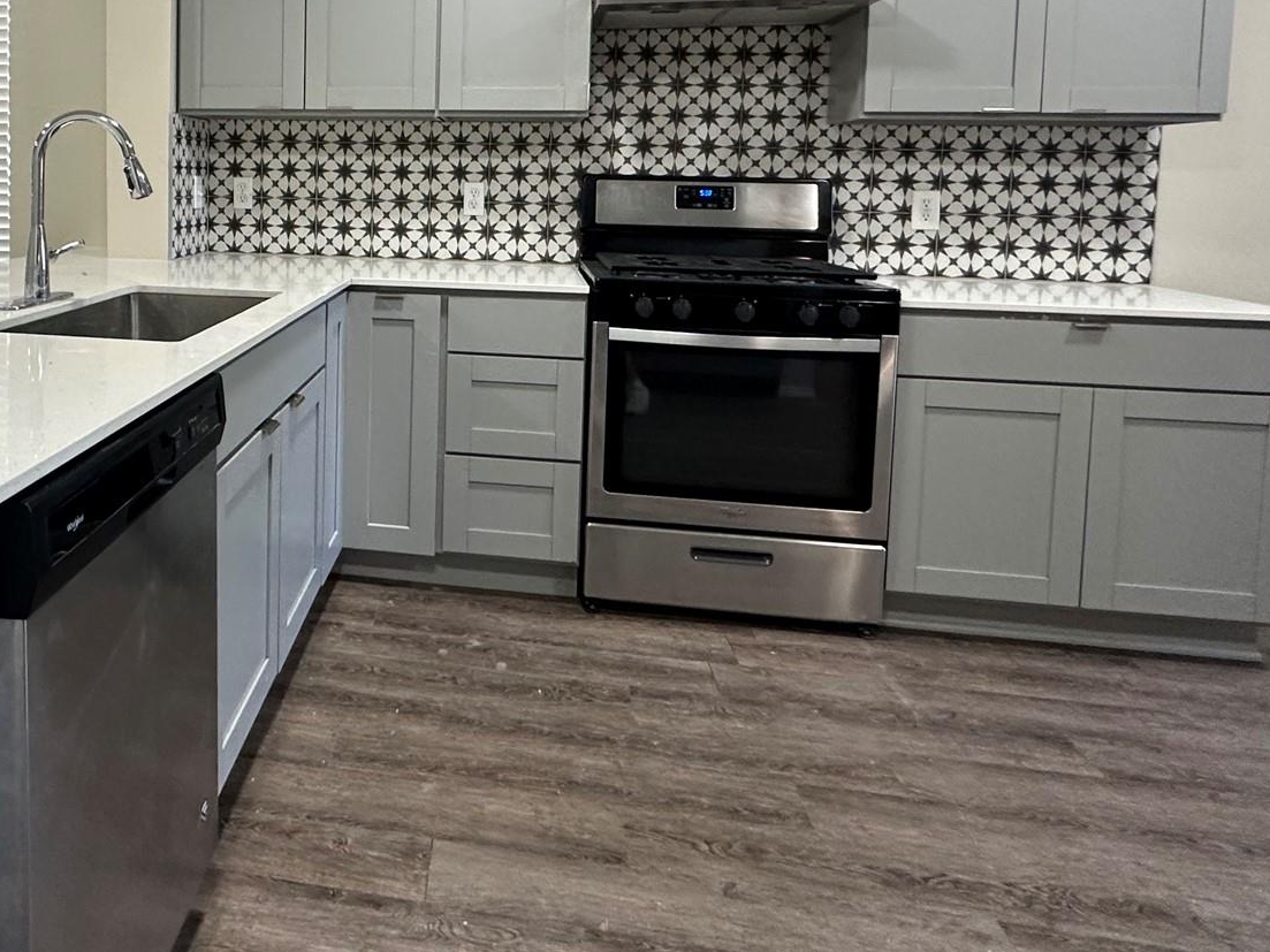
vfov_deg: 50.7
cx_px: 343
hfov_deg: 64.0
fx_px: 954
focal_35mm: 26
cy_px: 231
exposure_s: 1/120
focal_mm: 2.22
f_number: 2.2
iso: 250
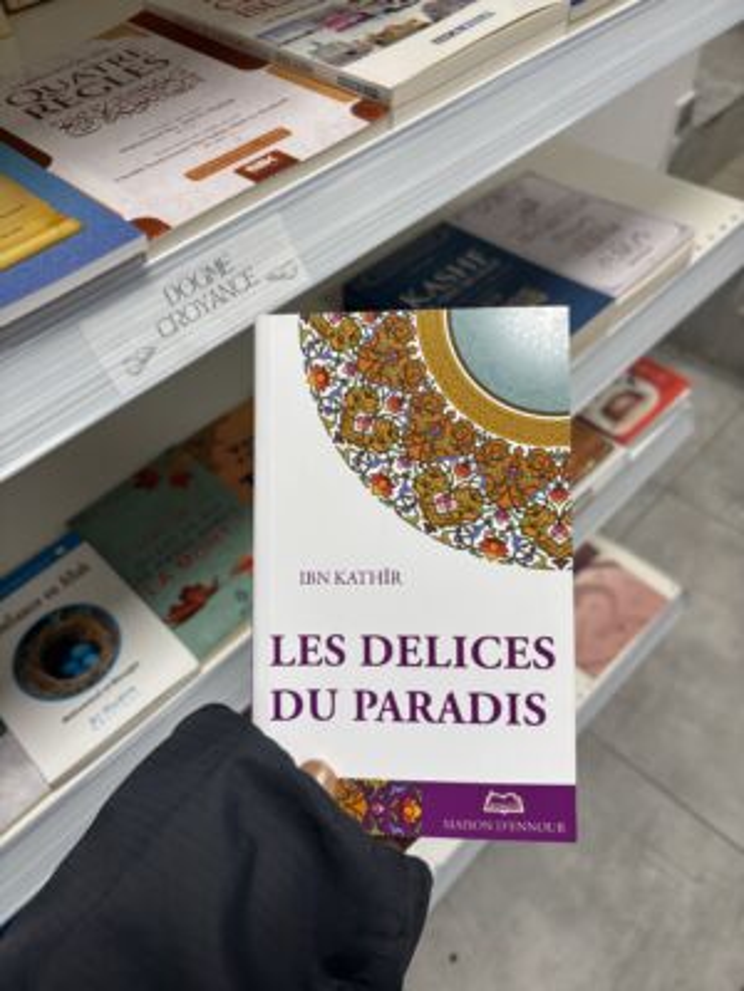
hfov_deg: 53.1
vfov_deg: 67.3
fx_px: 745
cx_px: 372
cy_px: 496
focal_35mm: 26
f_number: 1.6
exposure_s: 1/100
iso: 80
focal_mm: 5.96
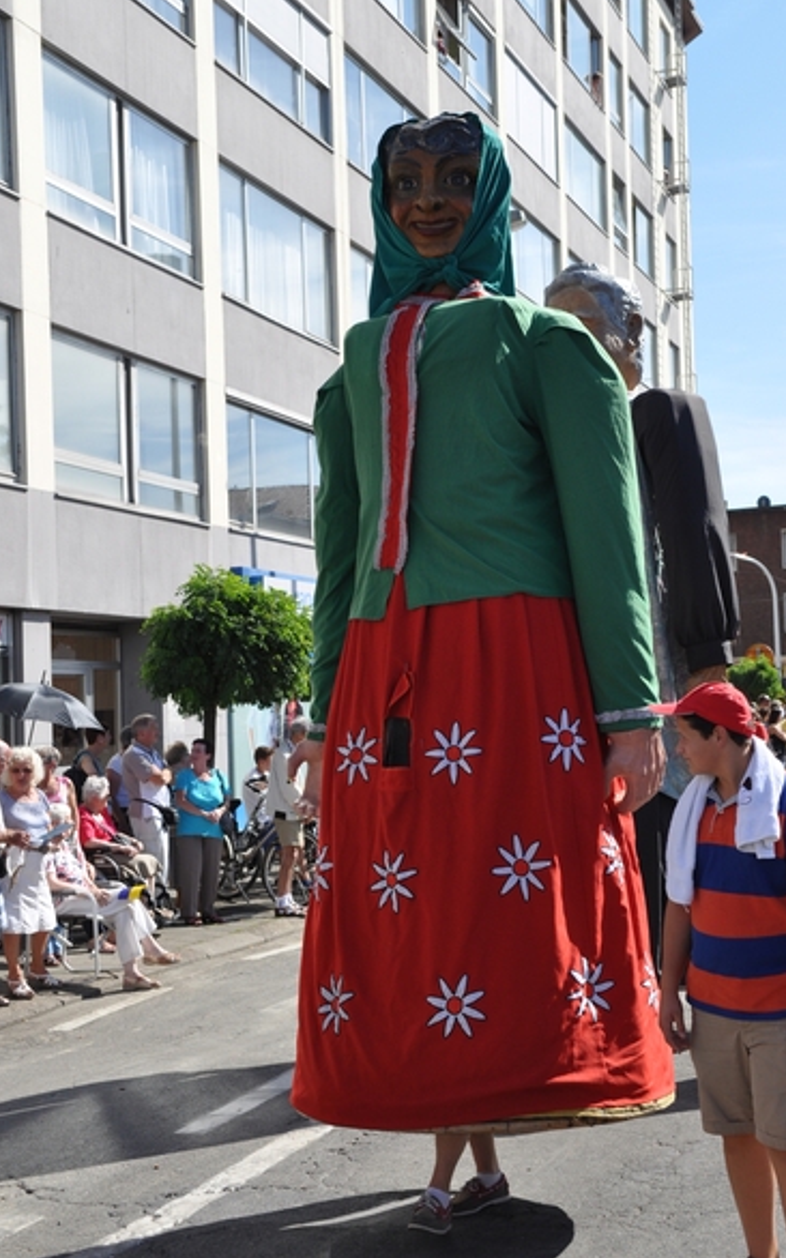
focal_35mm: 50
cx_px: 423
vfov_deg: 40.3
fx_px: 1715
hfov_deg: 25.8
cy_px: 618
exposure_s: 1/1250
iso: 400
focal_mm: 32
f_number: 5.6
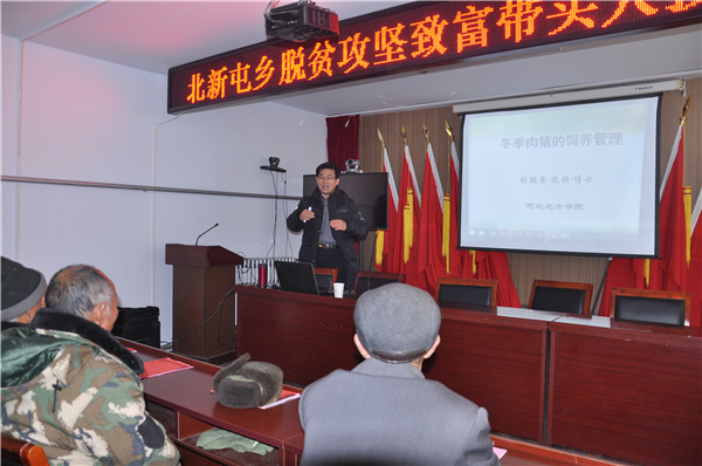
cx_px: 351
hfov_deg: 67.5
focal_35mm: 27
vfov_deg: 47.8
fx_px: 526
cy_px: 233
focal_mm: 18
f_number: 3.5
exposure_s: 1/60
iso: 320
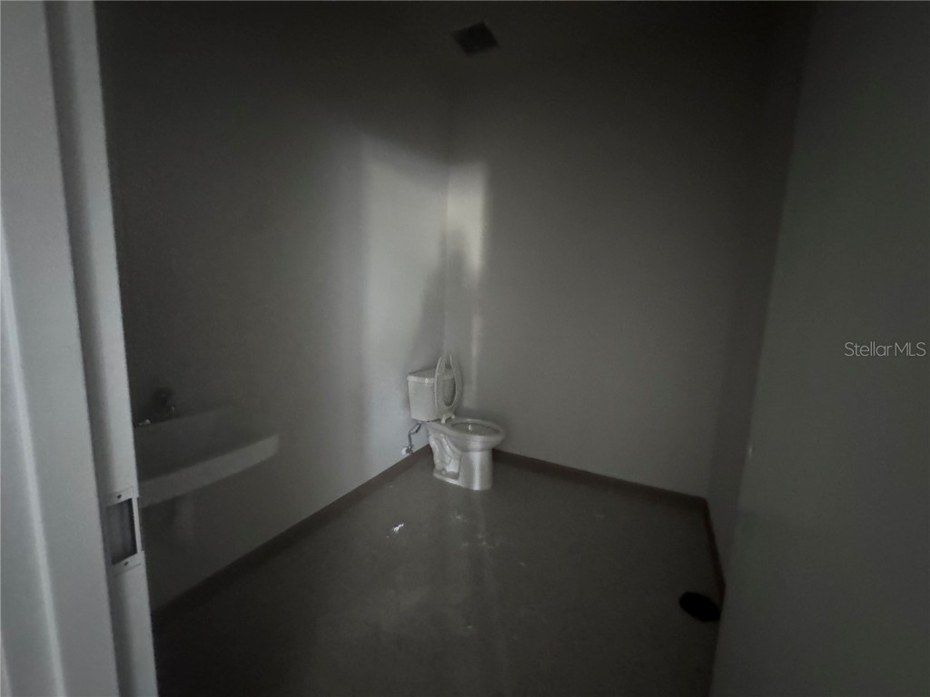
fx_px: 376
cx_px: 465
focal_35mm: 14
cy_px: 348
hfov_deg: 102.1
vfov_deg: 85.7
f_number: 2.2
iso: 1600
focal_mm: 2.22
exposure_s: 1/34
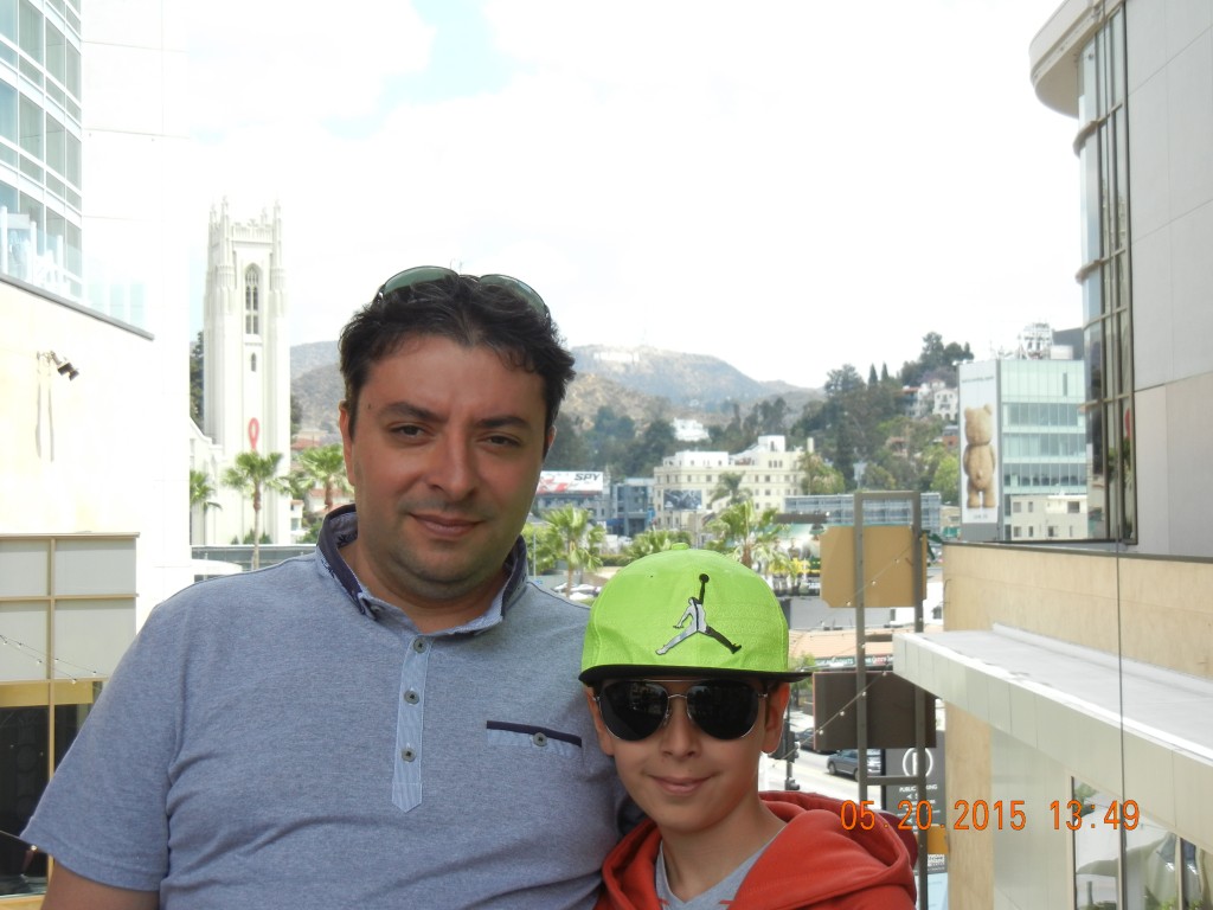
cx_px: 606
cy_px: 455
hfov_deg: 36.8
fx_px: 1822
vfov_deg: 28.0
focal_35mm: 52
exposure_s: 1/496
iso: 160
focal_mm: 9.3
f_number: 3.9
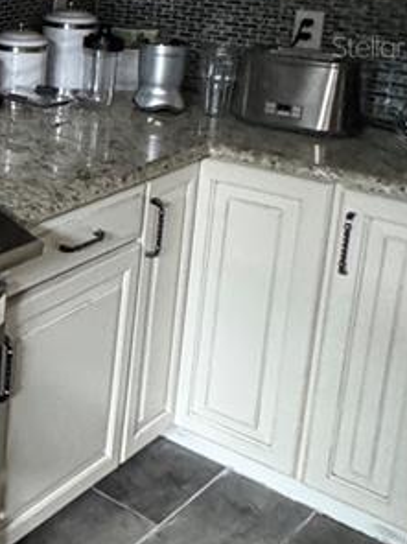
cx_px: -366
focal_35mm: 57
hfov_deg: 18.6
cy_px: 46
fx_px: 894
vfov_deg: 32.0
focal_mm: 2.22
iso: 800
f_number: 2.2
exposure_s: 1/60
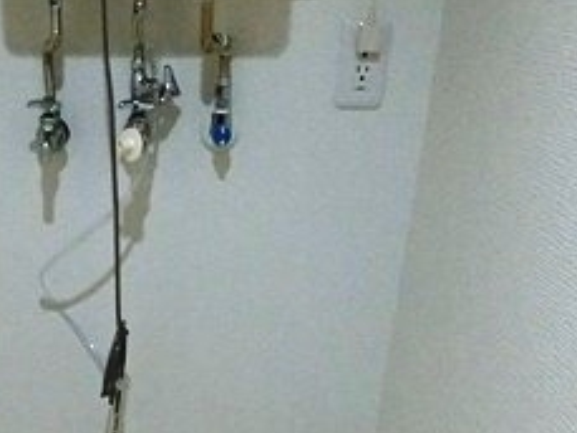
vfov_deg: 25.3
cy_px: 493
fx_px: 884
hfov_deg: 35.0
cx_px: 113
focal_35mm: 53
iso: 1600
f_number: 2.7
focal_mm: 4.06
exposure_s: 1/250
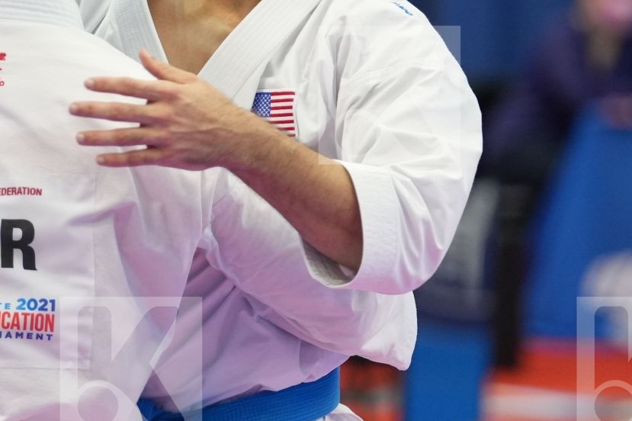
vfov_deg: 2.5
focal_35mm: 543
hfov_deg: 3.8
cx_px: 131
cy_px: 95
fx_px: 9528
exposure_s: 1/500
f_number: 2.8
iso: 1600
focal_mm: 167
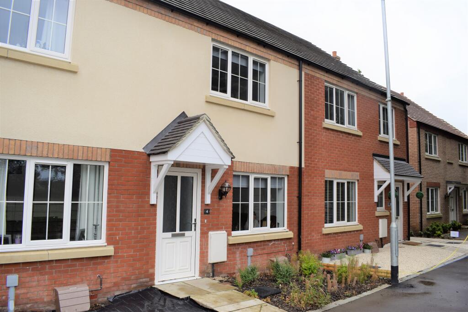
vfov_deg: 47.9
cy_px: 156
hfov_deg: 67.4
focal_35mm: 27
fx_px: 351
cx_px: 234
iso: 100
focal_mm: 18
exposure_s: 1/200
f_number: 7.1
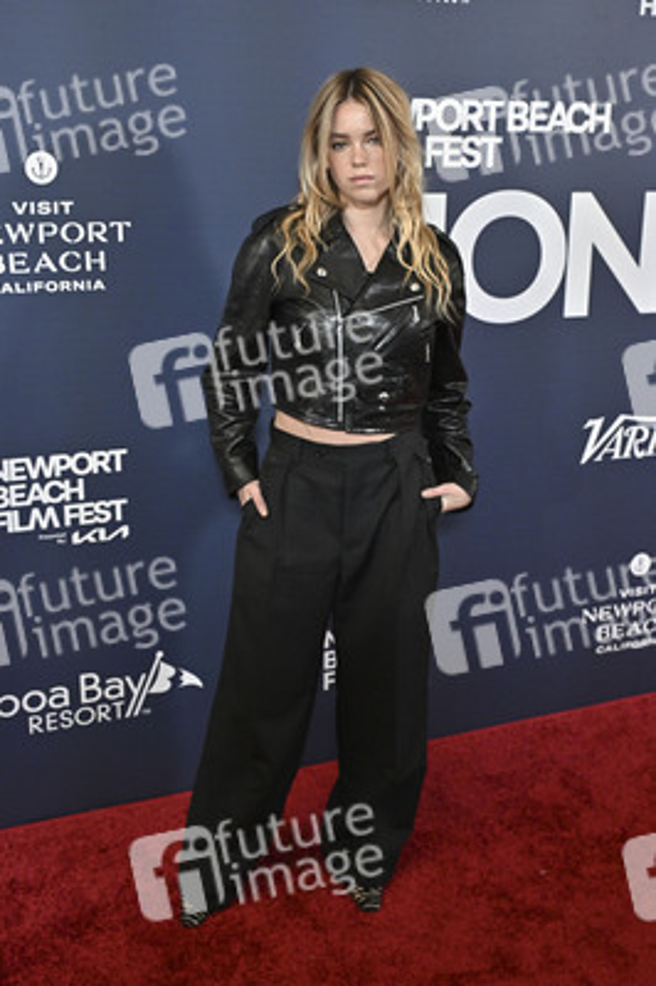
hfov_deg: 32.6
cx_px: 328
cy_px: 493
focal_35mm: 41
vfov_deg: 47.4
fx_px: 1123
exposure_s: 1/320
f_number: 5.6
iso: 2500
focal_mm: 41
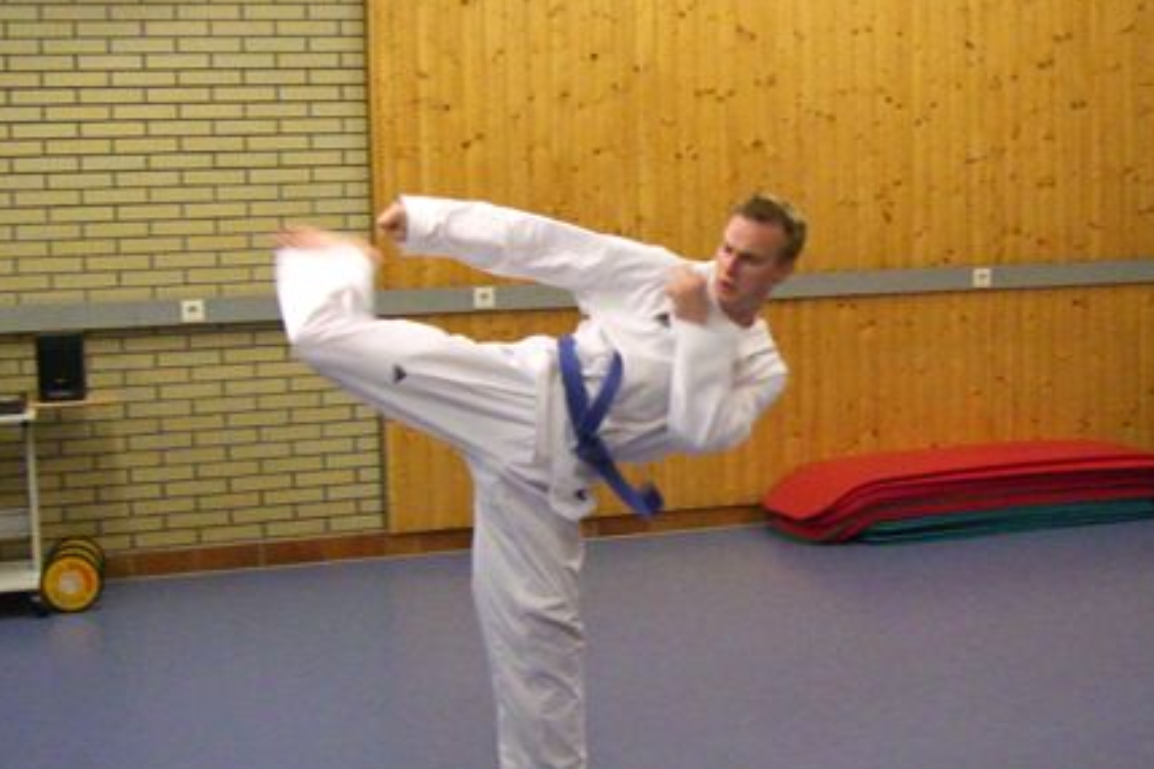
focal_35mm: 59
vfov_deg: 23.0
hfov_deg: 33.7
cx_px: 751
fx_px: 1891
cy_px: 376
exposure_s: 1/80
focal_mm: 7.9
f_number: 2.8
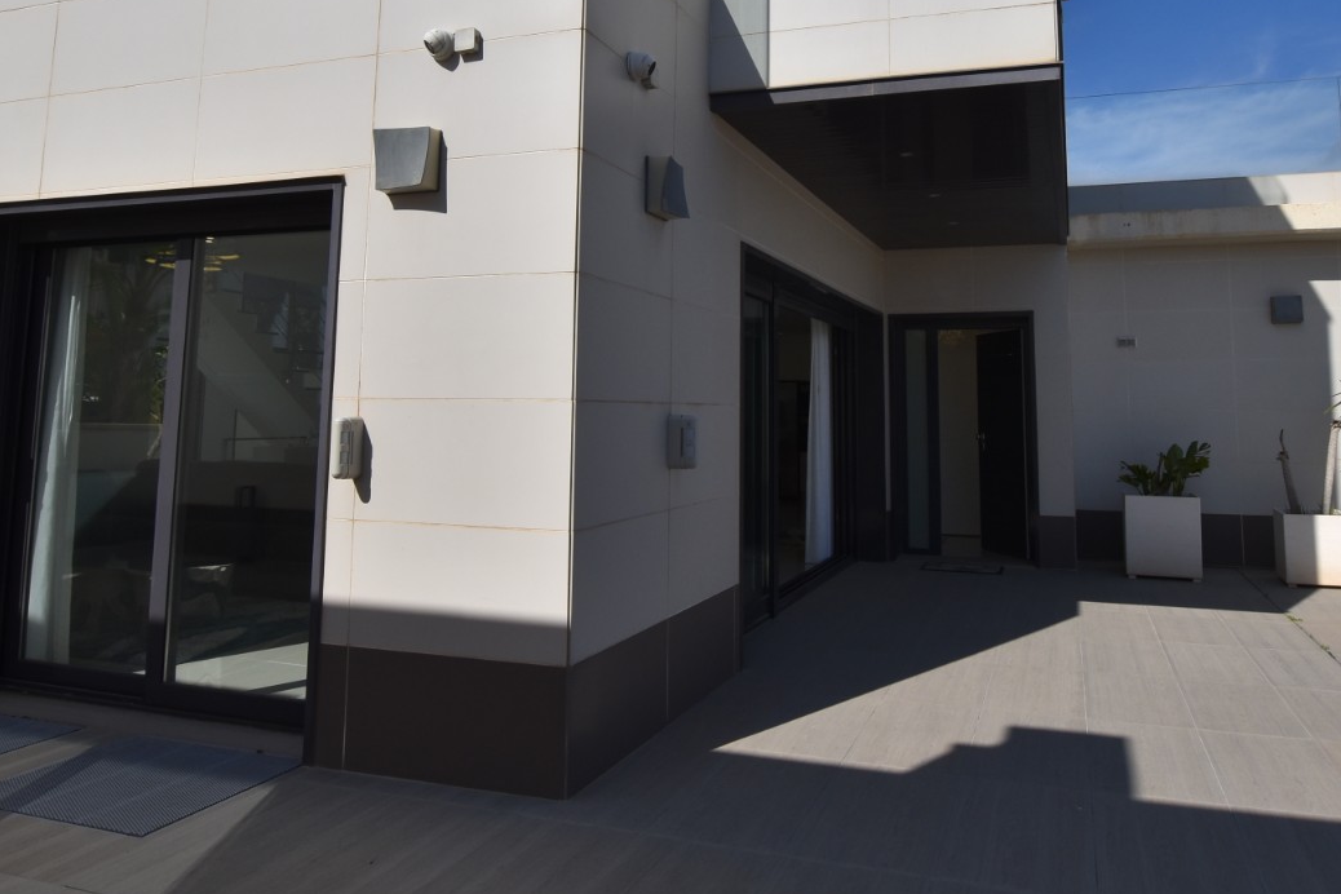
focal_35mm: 26
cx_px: 726
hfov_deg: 69.3
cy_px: 282
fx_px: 968
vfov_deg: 48.5
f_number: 9
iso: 200
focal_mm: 10
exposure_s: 1/1000
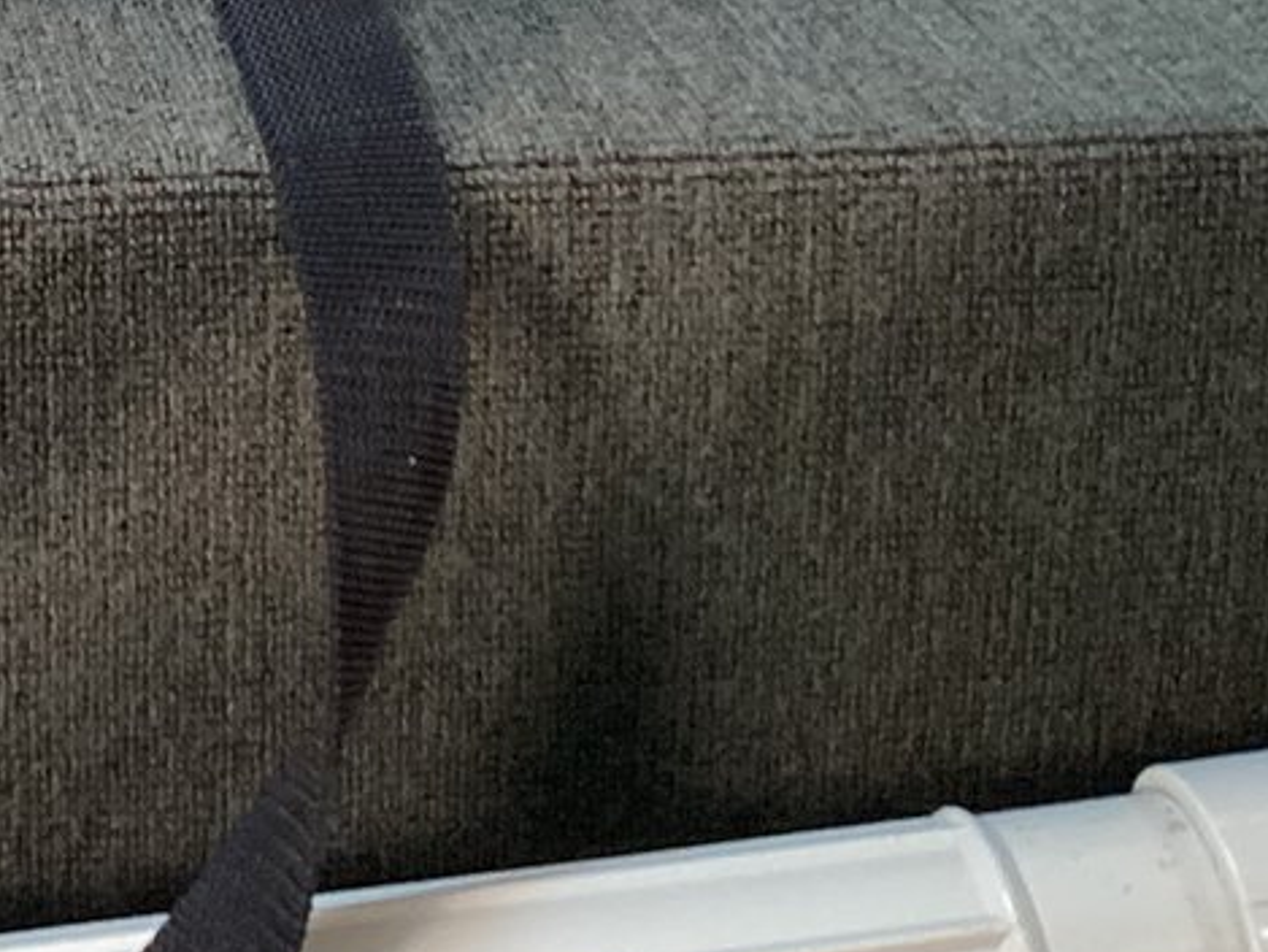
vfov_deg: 13.8
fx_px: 3664
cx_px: -383
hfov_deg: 18.3
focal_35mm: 100
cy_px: -507
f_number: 2.4
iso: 50
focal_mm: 3.3
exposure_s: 1/100
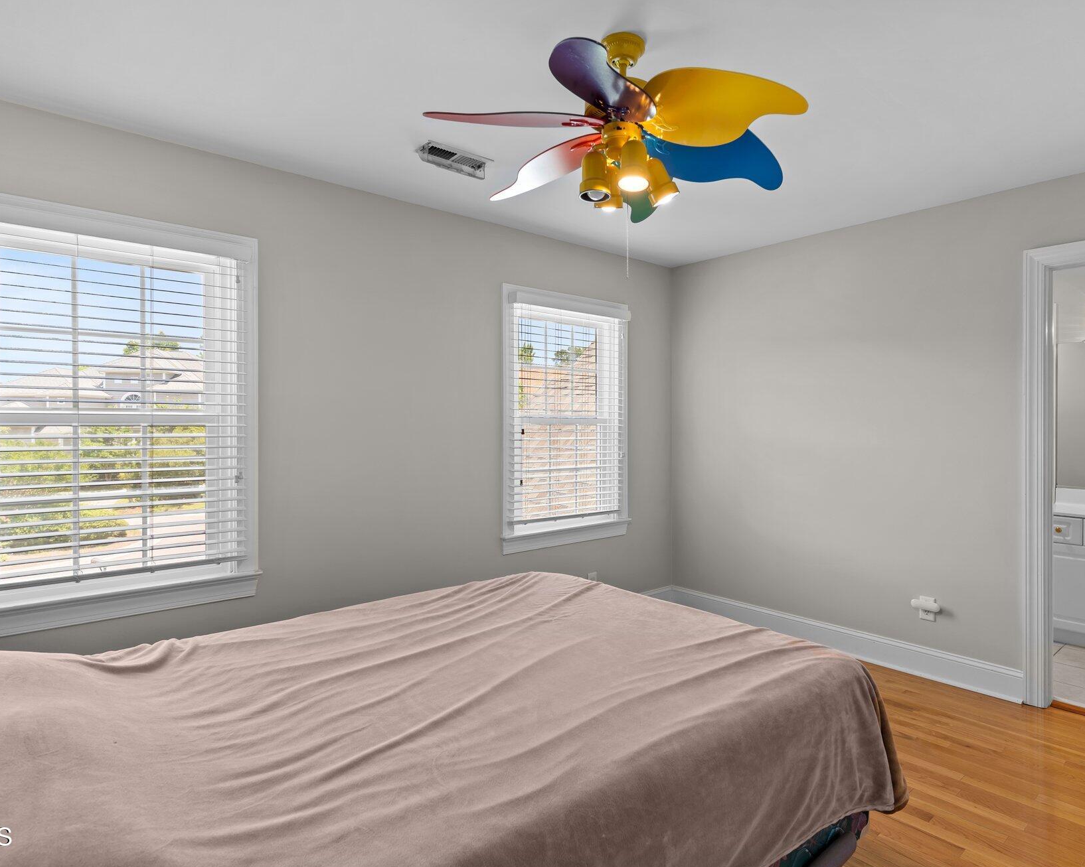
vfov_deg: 68.1
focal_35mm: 20
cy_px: 426
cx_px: 622
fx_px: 642
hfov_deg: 79.9
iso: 125
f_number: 6.3
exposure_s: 1/1.67
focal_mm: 17
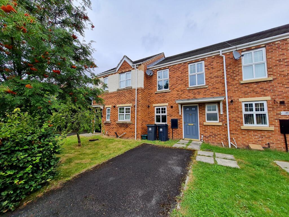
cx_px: 144
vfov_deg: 89.9
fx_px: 109
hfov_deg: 106.2
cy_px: 108
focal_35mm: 13
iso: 50
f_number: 2.2
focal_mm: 1.74
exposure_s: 1/1180
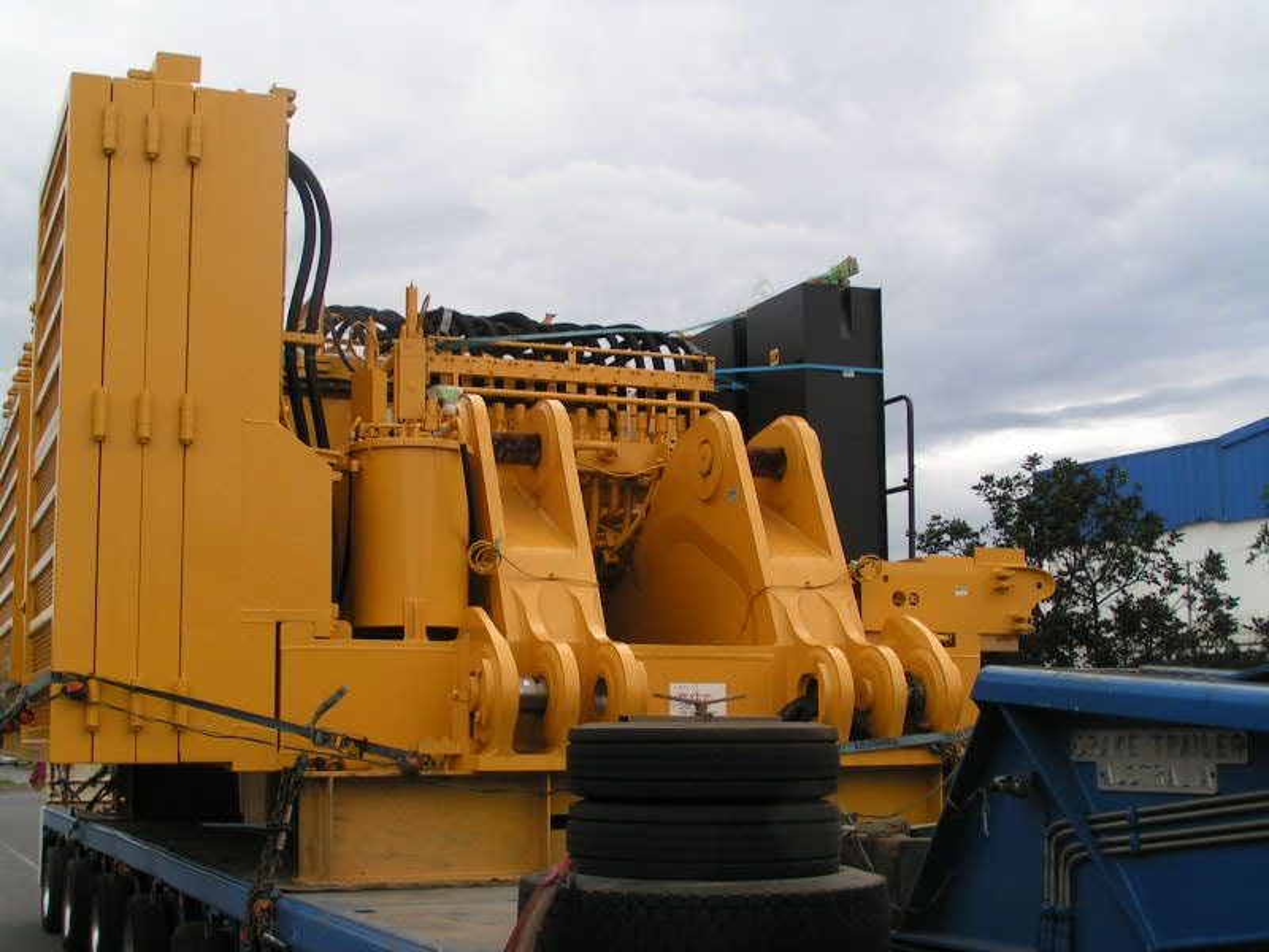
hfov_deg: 38.9
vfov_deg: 29.7
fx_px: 1796
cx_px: 634
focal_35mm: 49
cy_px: 476
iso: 50
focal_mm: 7.6
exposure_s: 1/100
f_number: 5.6
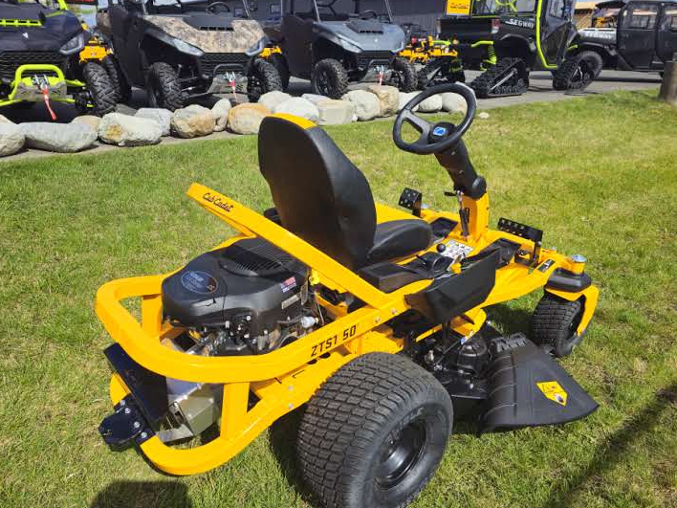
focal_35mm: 26
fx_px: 508
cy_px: 258
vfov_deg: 53.1
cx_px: 327
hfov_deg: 67.3
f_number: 1.7
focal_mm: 6.3
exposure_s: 1/957
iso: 10
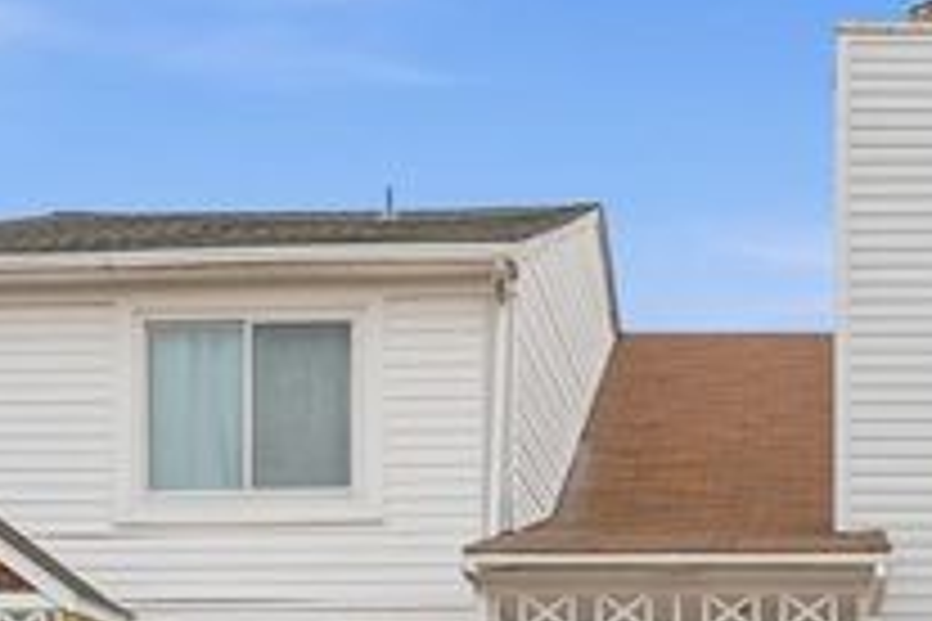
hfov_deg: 32.9
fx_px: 1501
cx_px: 824
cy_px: 664
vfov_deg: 22.2
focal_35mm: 58
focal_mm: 16
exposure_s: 1/500
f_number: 9
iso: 250
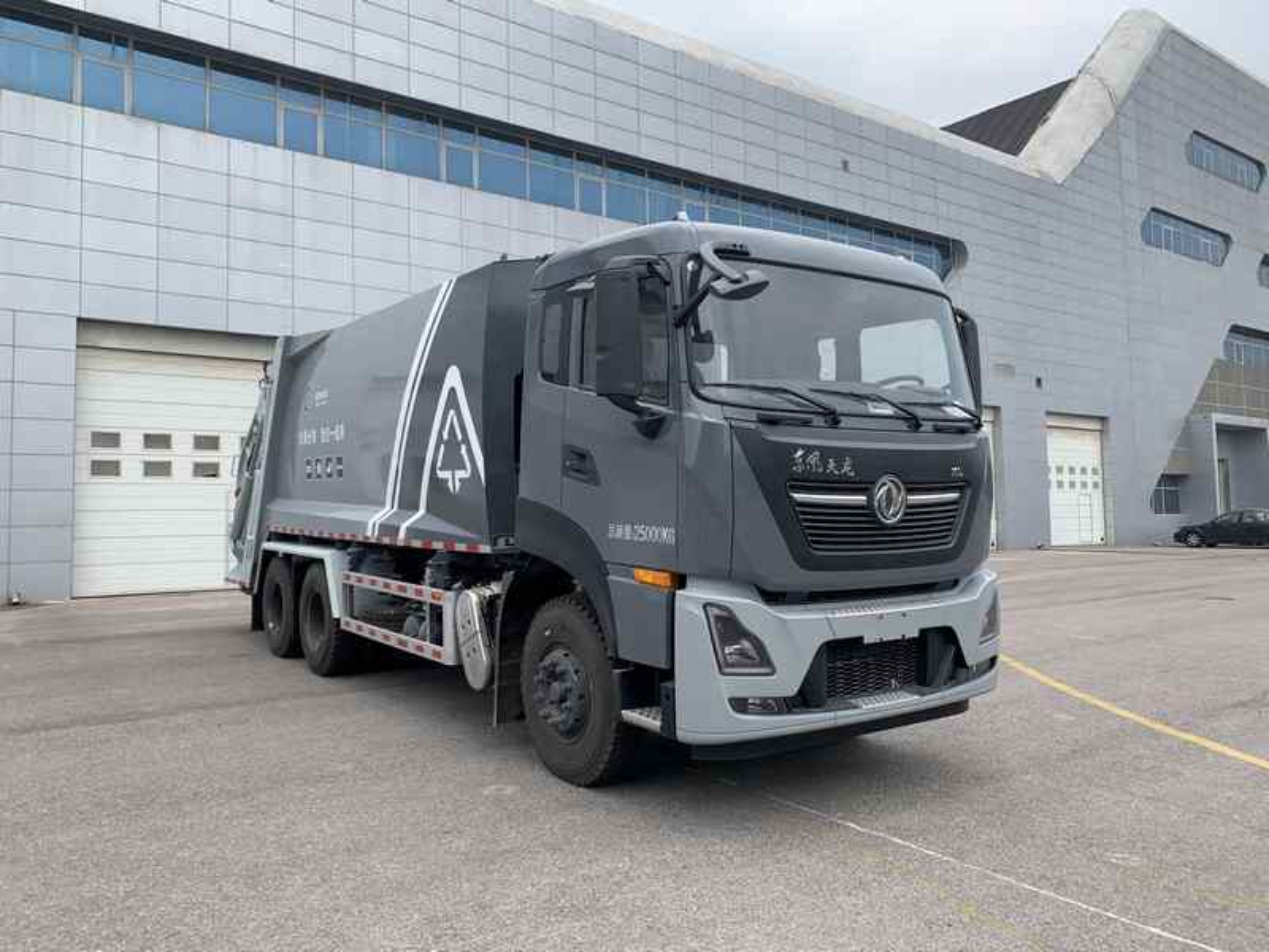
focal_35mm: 26
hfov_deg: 67.3
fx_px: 953
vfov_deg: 53.1
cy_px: 476
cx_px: 634
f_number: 1.8
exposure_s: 1/564
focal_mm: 4.25
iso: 25
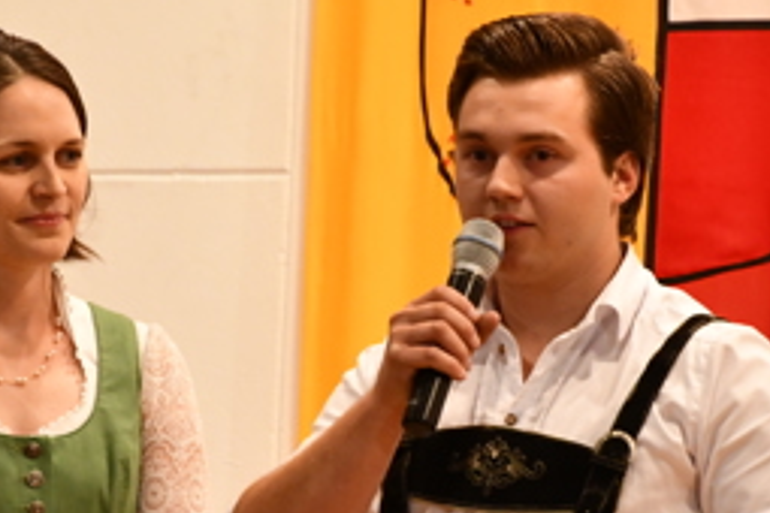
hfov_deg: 3.2
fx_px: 13731
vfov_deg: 2.1
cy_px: 424
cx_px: 335
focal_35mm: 642
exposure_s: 1/250
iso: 4500
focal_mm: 195
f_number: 6.3
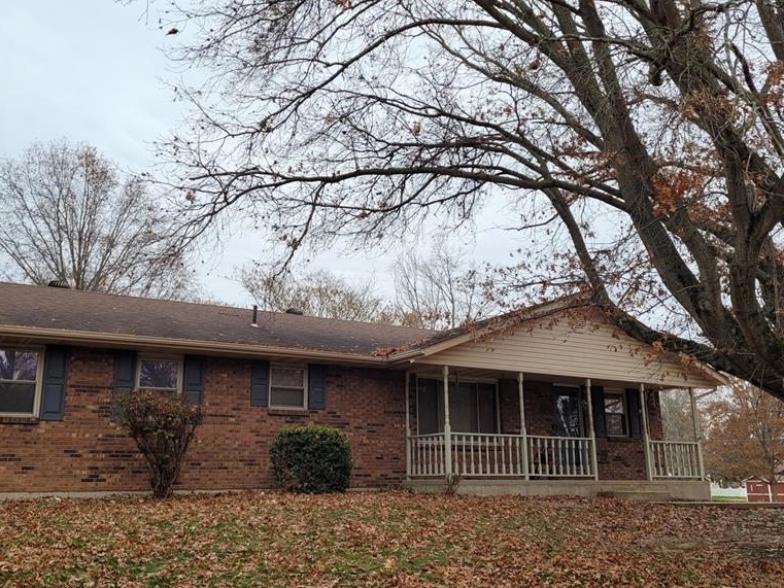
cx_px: 352
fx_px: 793
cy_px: 287
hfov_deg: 52.5
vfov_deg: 40.7
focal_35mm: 35
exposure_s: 1/171
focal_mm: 5.4
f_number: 1.8
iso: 40
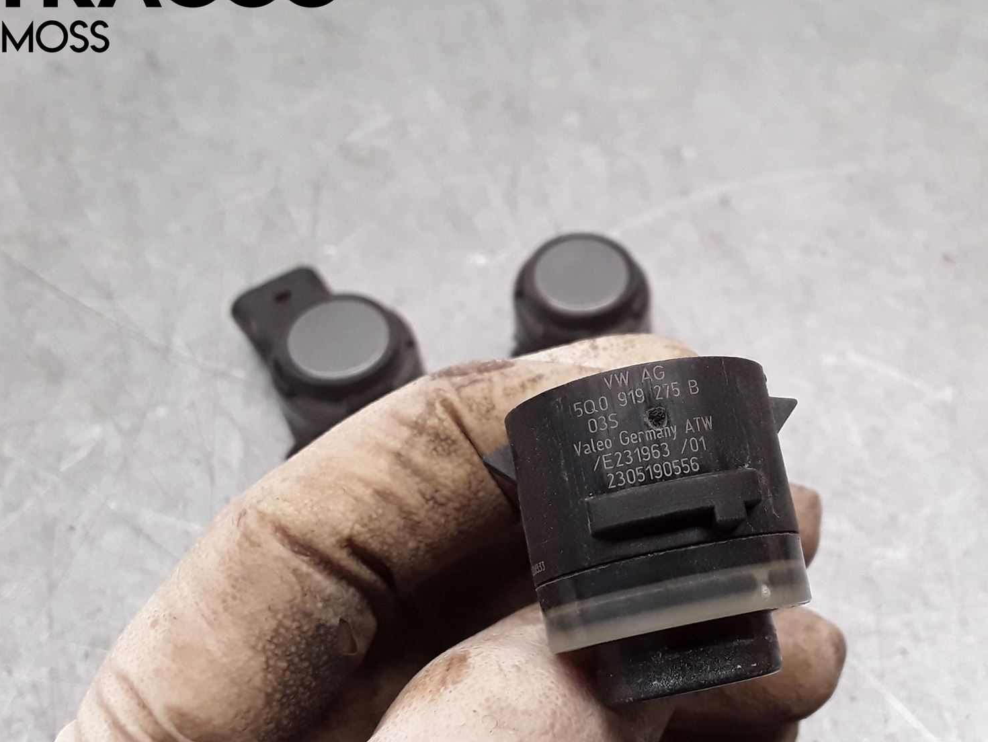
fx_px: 1113
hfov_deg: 47.4
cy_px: 451
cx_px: 622
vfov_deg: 36.7
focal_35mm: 39
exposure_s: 1/100
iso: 100
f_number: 1.9
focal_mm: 2.91
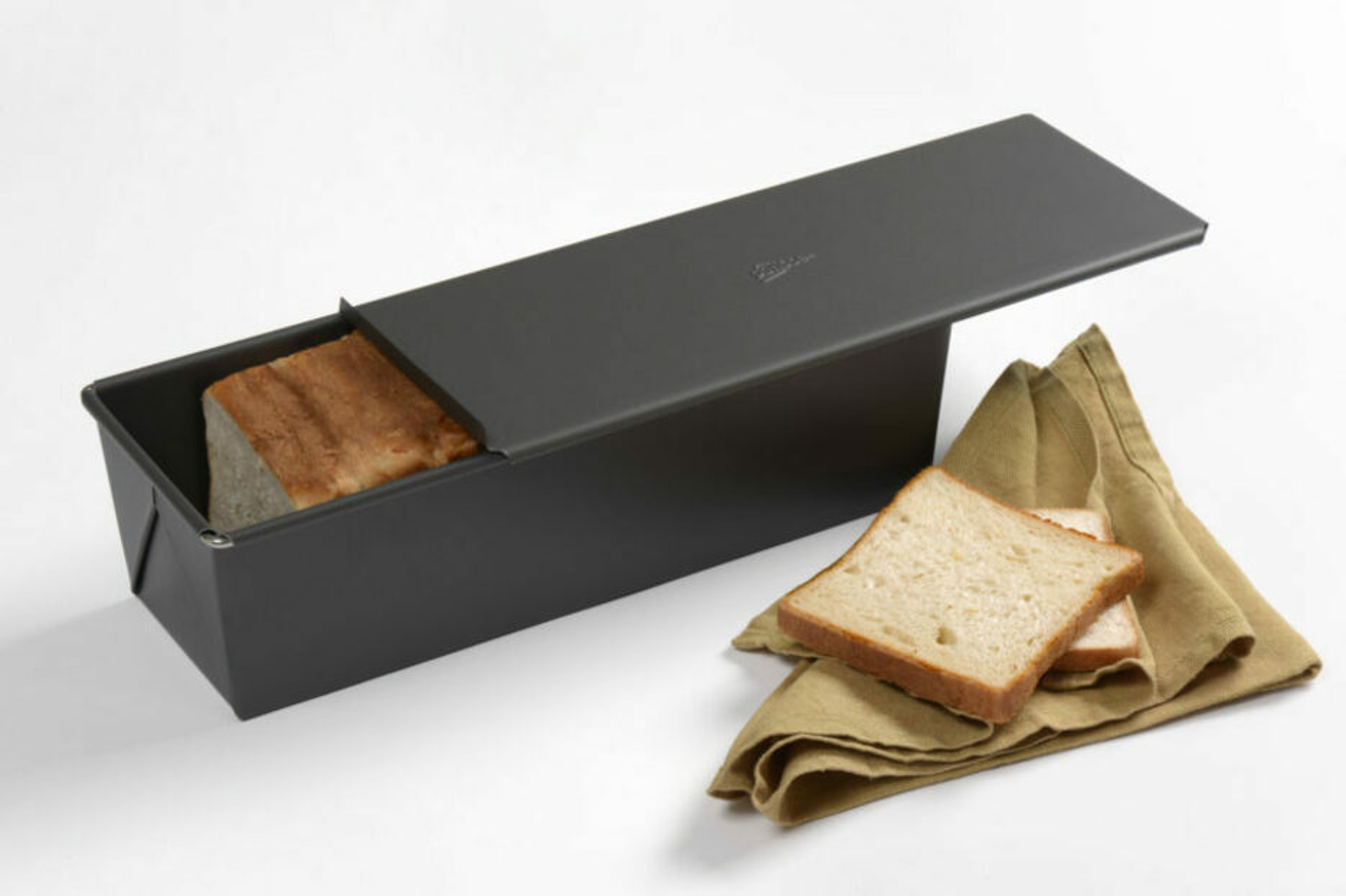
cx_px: 673
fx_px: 3925
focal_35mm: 105
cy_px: 448
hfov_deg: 19.5
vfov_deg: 13.0
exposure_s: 1/60
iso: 100
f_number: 29
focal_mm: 105
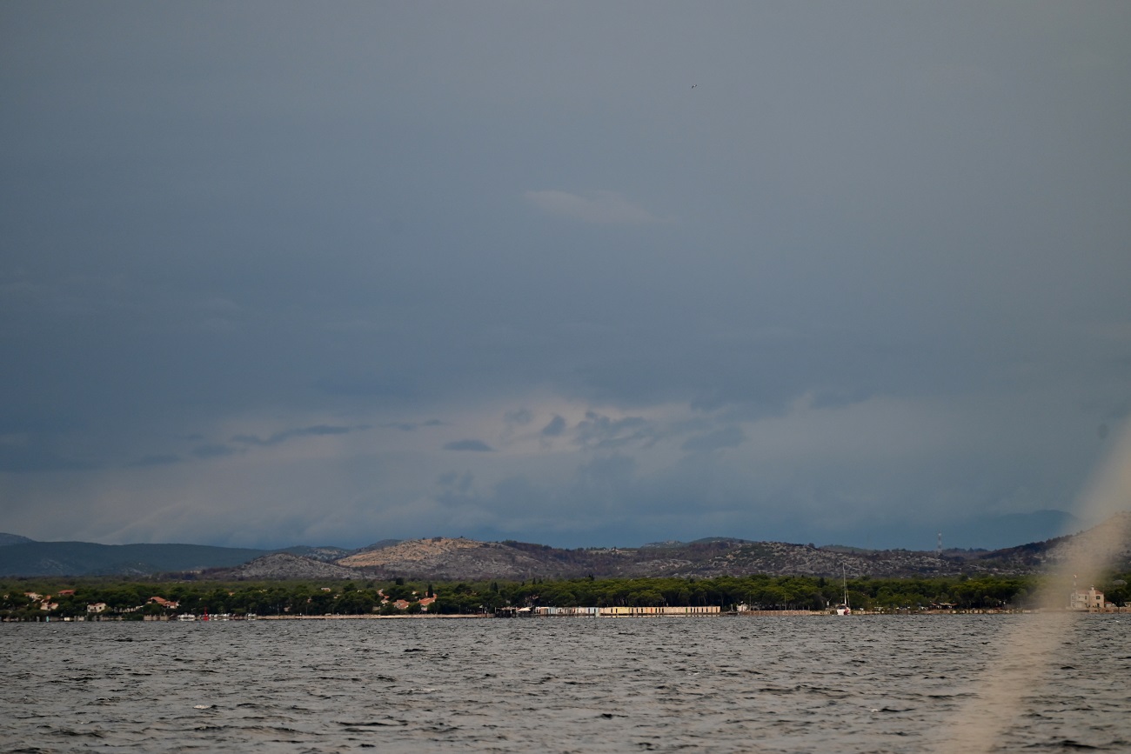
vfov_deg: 5.7
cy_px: 377
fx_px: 7540
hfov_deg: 8.6
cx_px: 566
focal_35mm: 240
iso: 800
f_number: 5.6
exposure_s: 1/500
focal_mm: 240
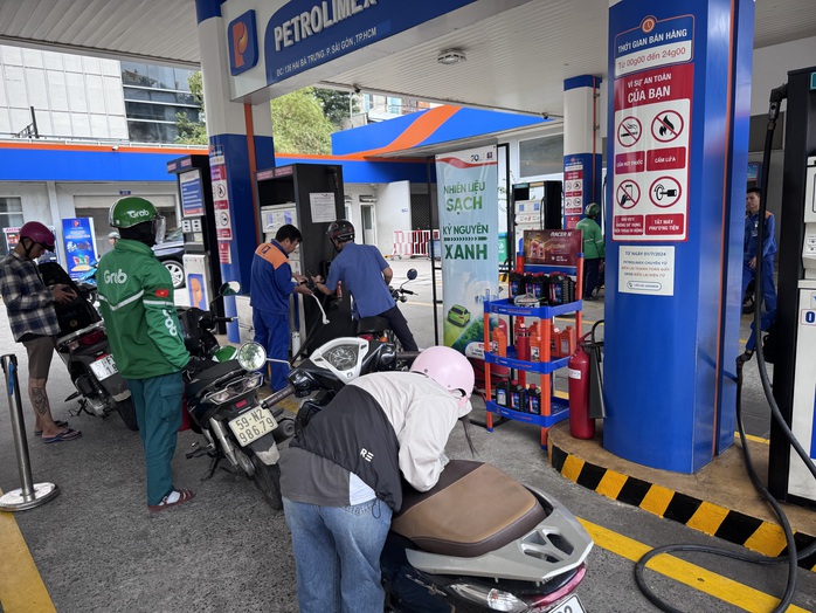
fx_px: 566
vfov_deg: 56.8
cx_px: 408
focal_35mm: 24
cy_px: 306
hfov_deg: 71.6
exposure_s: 1/383
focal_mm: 6.76
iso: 80
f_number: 1.78
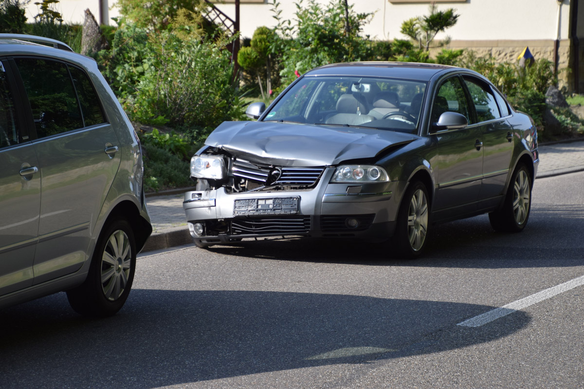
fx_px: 2093
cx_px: 292
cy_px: 194
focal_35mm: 129
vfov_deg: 10.6
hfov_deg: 15.9
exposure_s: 1/640
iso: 200
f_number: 6.3
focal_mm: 86
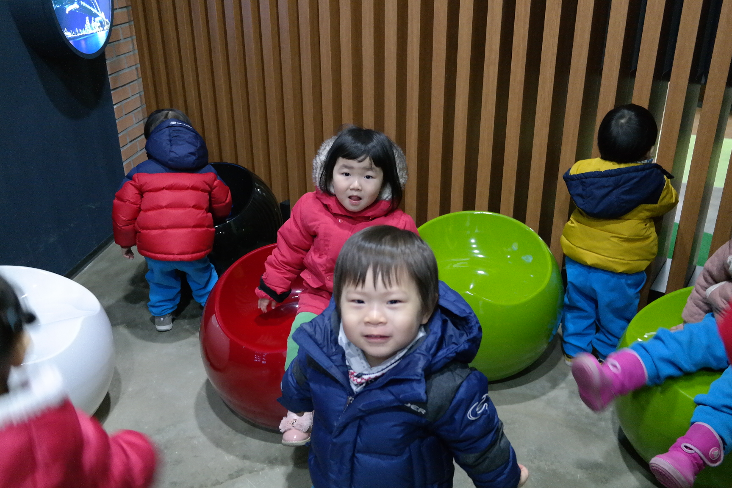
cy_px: 244
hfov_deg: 57.2
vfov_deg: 40.0
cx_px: 366
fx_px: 671
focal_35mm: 33
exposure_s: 1/40
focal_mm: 22
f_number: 3.5
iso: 1600
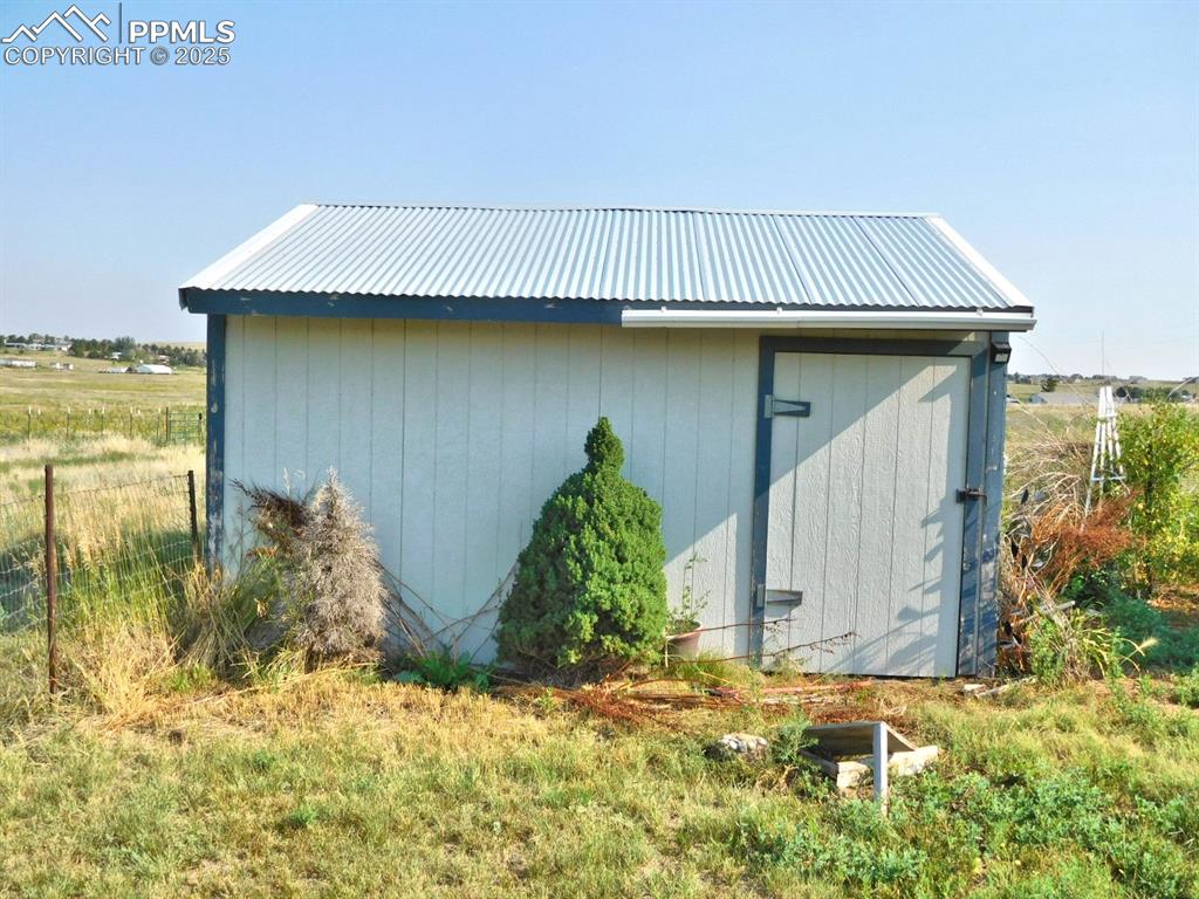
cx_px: 600
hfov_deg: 56.8
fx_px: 1108
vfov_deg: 44.2
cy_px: 450
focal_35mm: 32
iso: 125
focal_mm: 5.7
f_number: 3.6
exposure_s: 1/1000
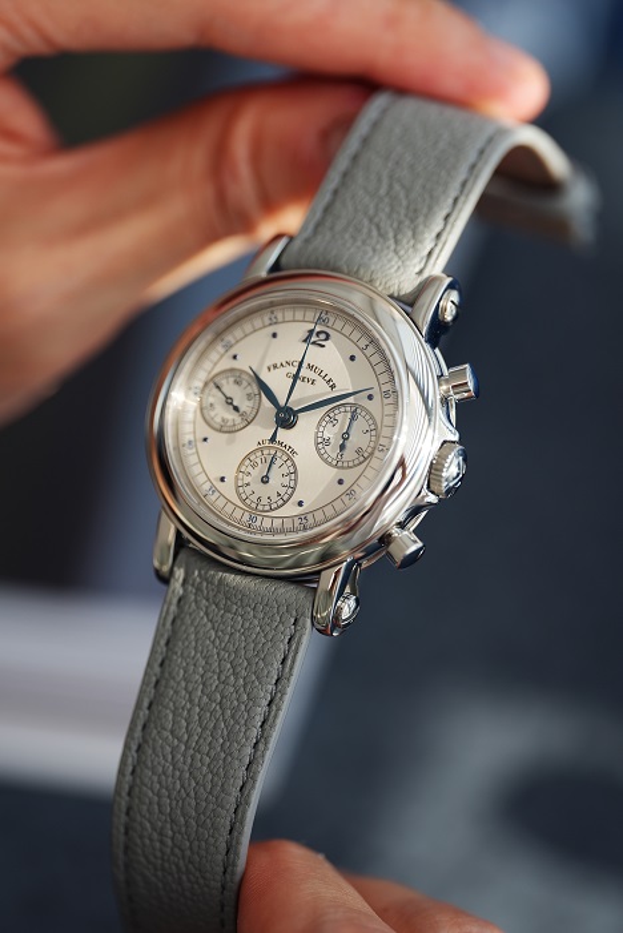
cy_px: 466
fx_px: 2723
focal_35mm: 105
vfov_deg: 19.4
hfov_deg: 13.1
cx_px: 312
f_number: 2.8
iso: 250
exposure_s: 1/250
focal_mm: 105
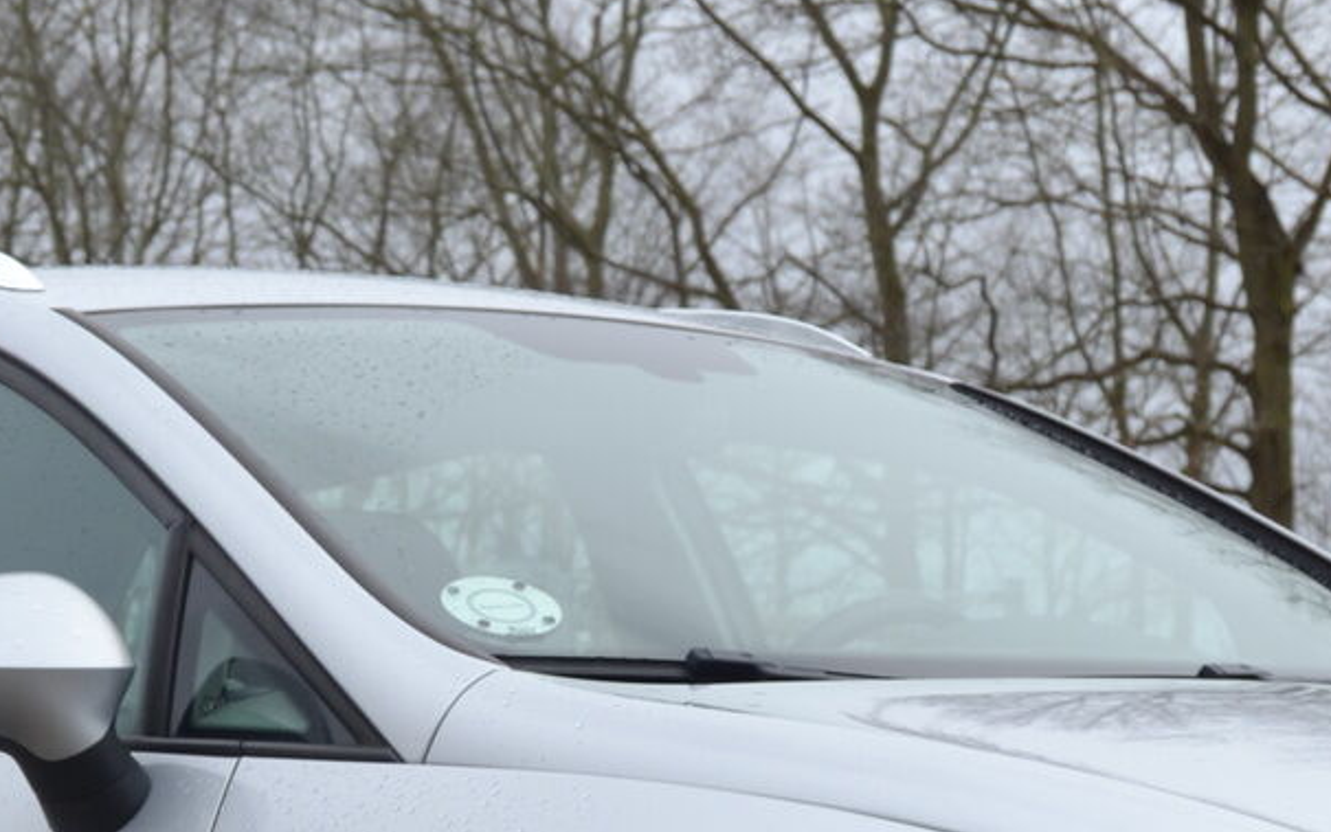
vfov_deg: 10.2
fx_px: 4571
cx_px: 644
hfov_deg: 16.6
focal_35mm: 126
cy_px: 1113
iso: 100
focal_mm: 26
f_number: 6.3
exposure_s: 1/160
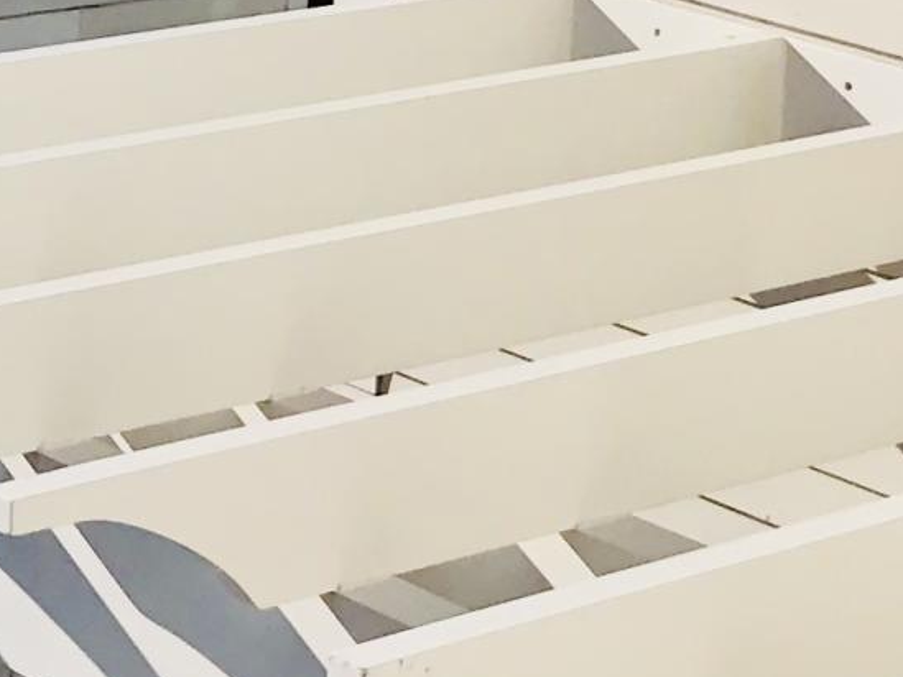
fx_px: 3992
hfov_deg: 12.3
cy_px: -764
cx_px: -439
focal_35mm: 153
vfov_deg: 9.0
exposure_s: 1/6410
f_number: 1.8
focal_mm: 3.99
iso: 25
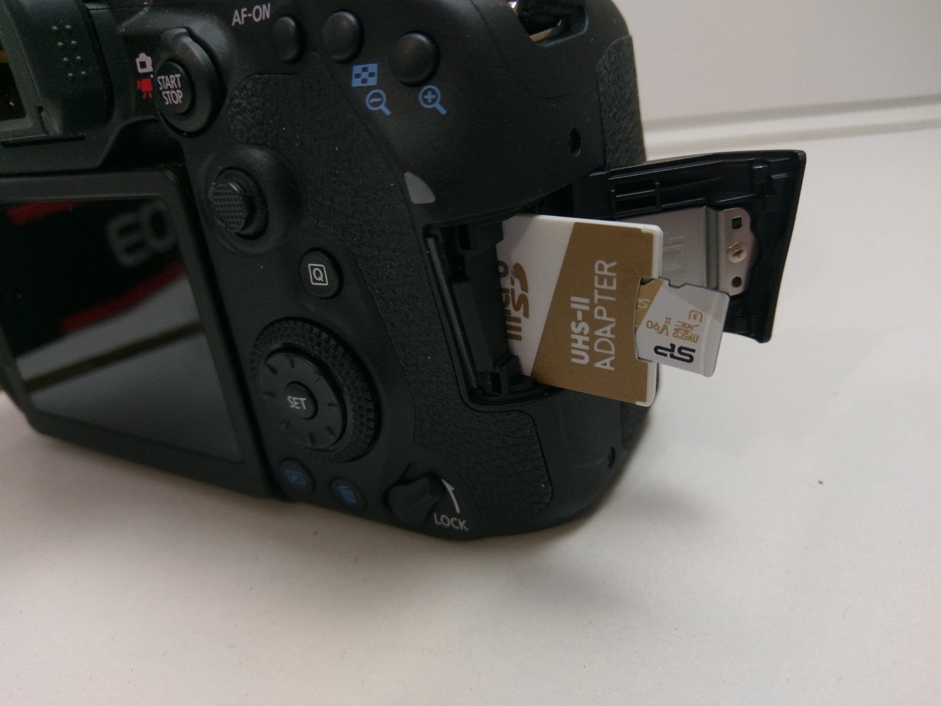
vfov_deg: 53.1
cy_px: 353
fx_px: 707
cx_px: 470
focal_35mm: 26
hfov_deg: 67.3
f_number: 1.8
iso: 160
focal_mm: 4.58
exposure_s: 1/50
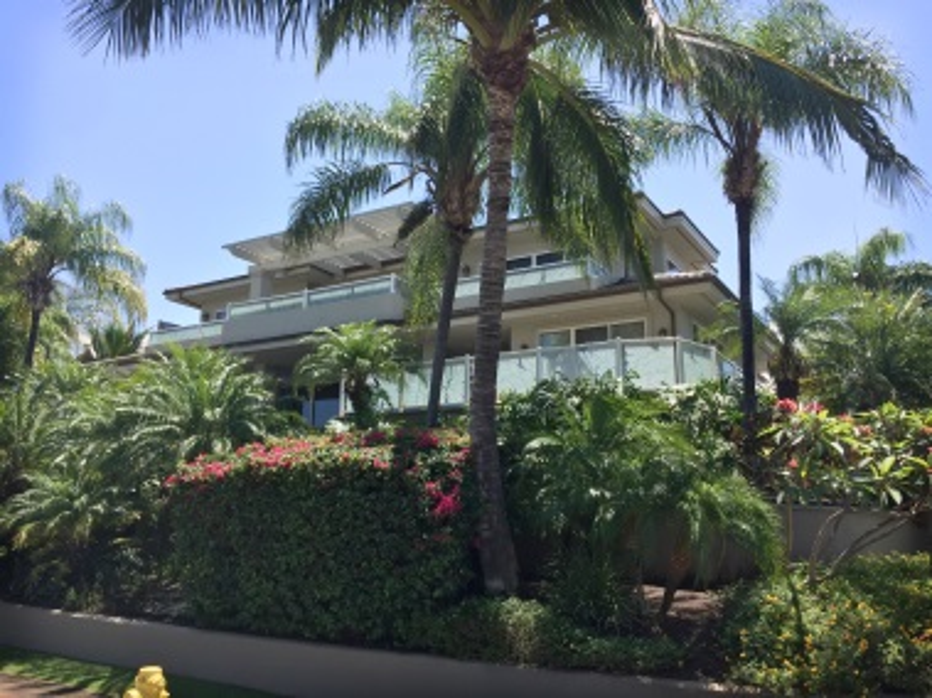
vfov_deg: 48.2
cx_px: 466
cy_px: 349
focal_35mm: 29
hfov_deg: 61.7
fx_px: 781
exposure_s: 1/1582
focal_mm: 4.15
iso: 32
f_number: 2.2
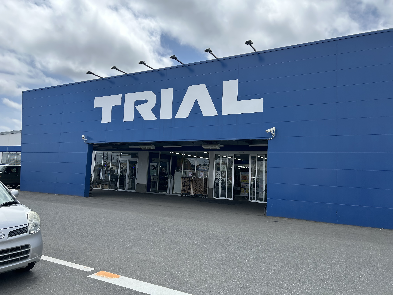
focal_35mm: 26
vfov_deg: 53.1
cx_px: 196
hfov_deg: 67.3
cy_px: 148
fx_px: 295
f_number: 1.5
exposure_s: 1/2841
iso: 50
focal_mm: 5.7
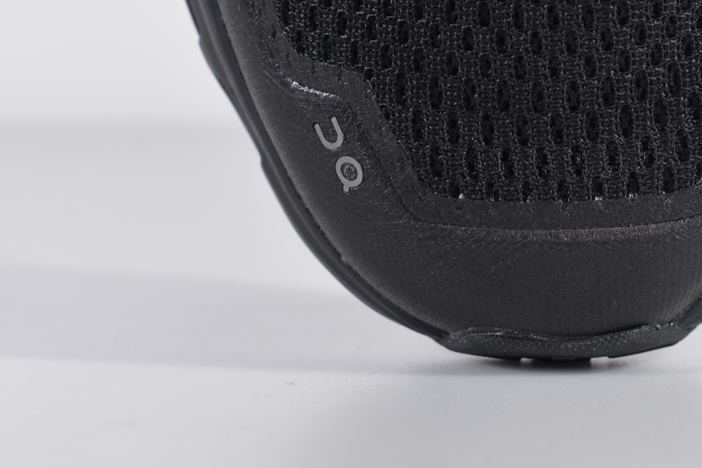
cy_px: -138
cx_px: 545
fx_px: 2847
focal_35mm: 146
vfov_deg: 9.2
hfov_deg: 14.0
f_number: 5.6
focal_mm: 50
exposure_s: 1/125
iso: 100
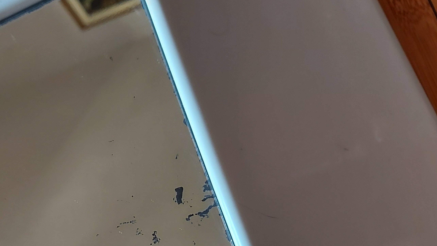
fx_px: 545
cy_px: 196
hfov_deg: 42.8
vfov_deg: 25.0
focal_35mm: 47
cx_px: 127
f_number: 1.8
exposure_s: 1/50
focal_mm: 5.23
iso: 200
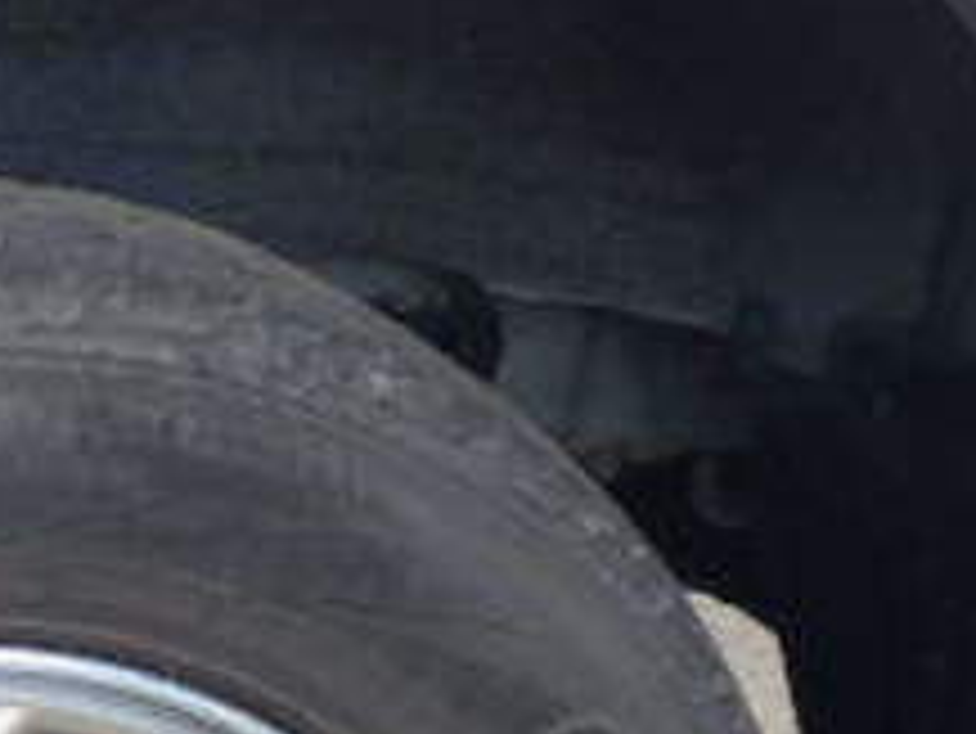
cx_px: -531
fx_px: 2906
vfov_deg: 13.6
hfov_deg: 17.1
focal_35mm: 103
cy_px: 1049
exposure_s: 1/640
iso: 125
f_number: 4.2
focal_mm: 5
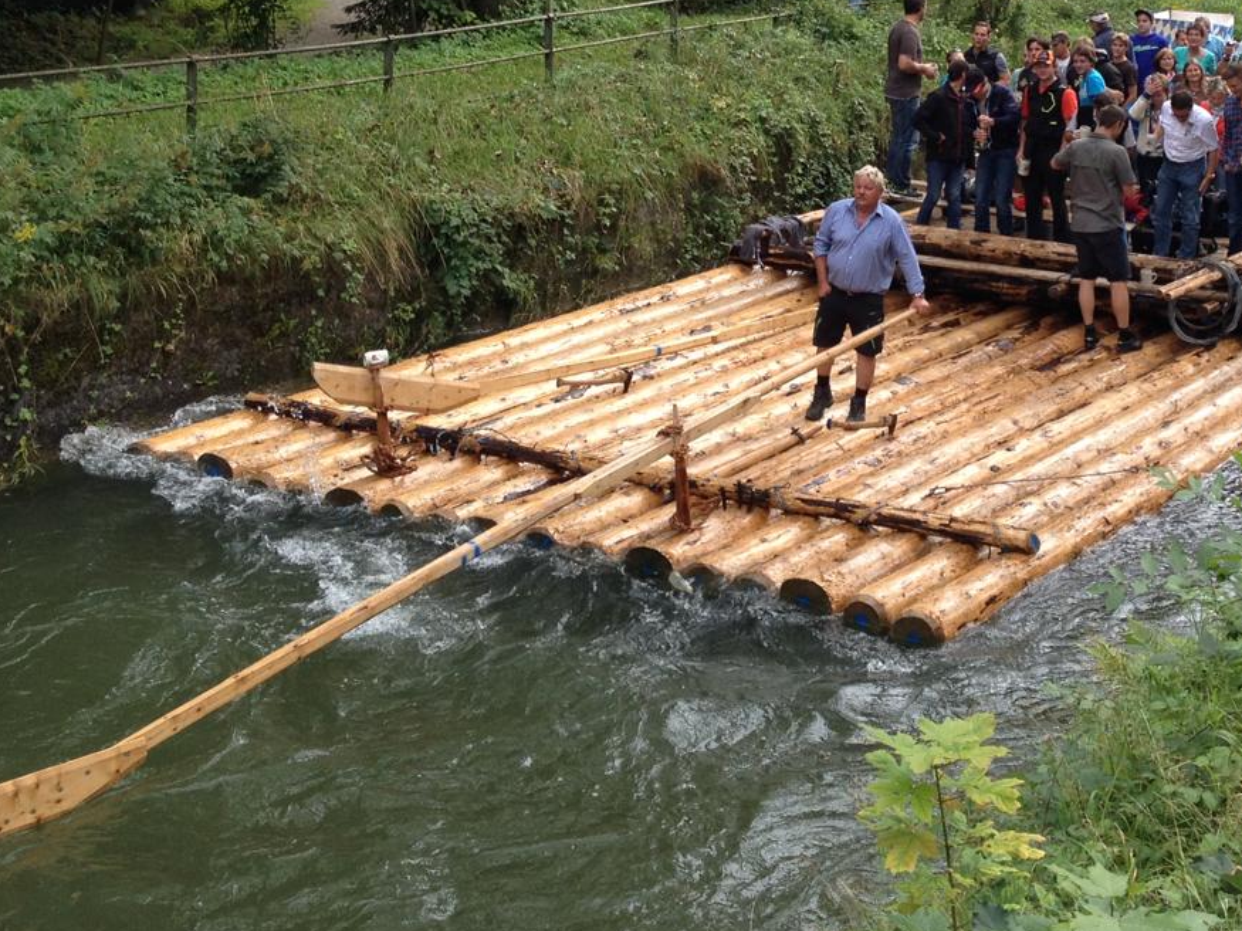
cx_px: 923
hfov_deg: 29.8
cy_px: 177
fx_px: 2296
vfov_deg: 22.6
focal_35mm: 64
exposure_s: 1/298
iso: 50
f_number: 2.4
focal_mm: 4.28
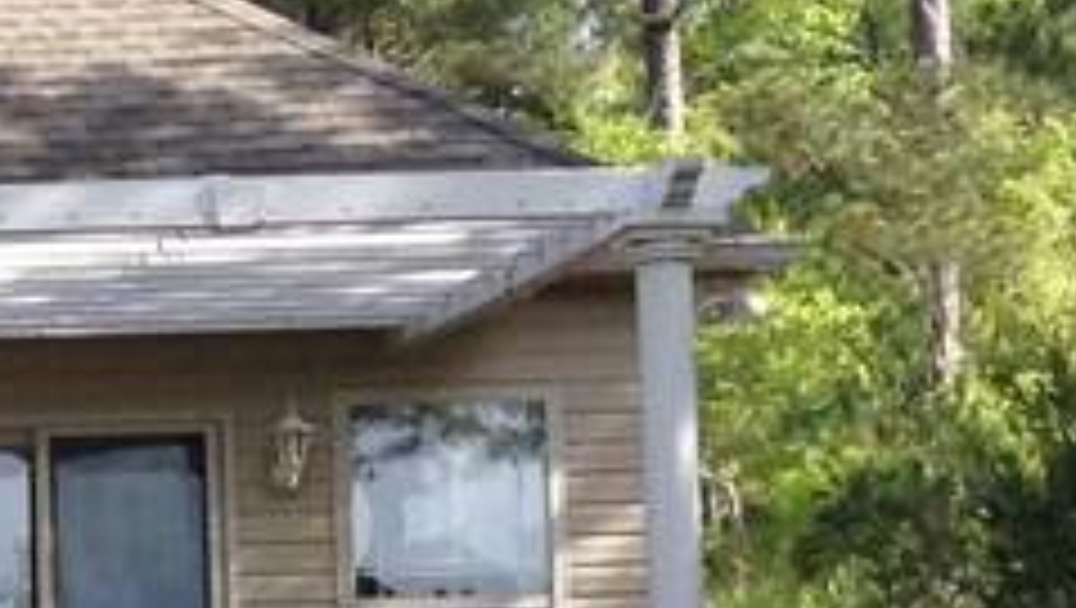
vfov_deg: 6.3
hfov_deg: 9.9
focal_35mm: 192
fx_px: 5484
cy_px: 797
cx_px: -1427
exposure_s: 1/345
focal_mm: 3.3
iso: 25
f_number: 2.4
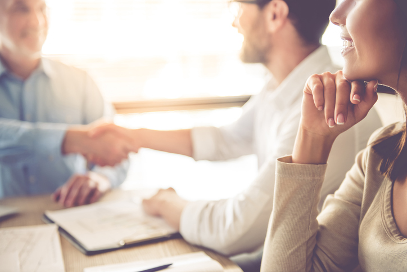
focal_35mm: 52
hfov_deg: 38.2
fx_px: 588
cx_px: 204
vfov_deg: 26.0
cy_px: 136
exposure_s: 1/100
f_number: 2.8
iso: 500
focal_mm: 52
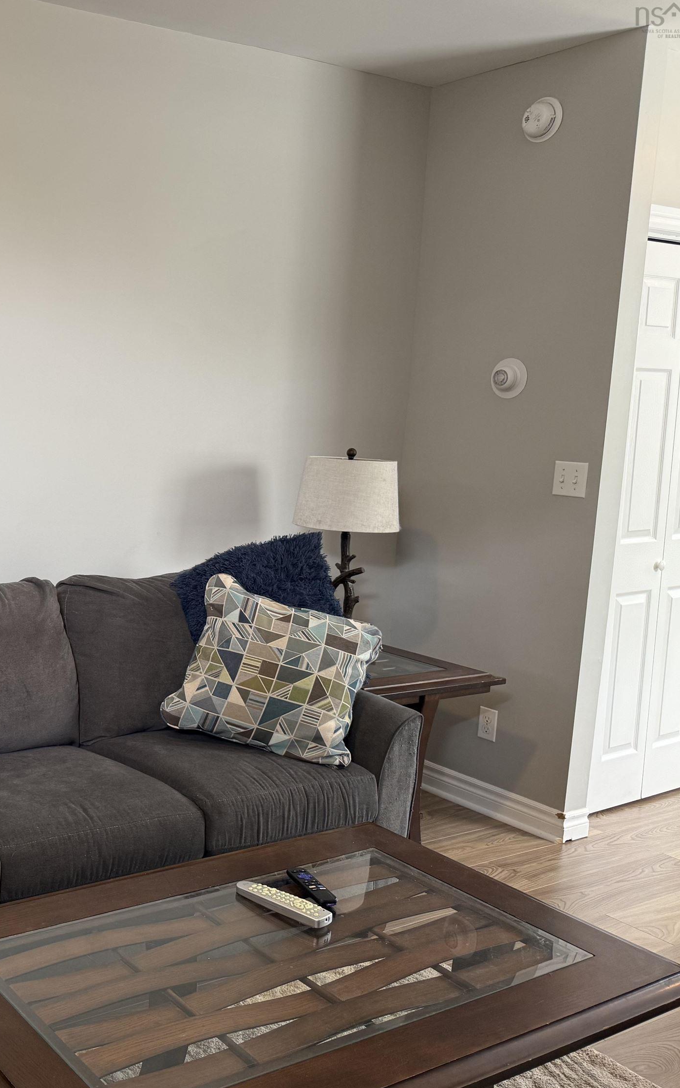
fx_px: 1038
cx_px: -30
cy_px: 552
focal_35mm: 35
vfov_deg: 55.3
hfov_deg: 32.7
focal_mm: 6.76
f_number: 1.78
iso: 125
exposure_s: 1/60
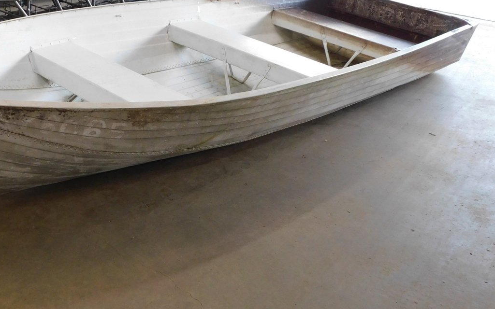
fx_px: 634
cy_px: 123
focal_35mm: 47
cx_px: 153
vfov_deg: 27.4
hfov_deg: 41.9
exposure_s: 1/30
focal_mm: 5.3
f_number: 3.2
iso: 280
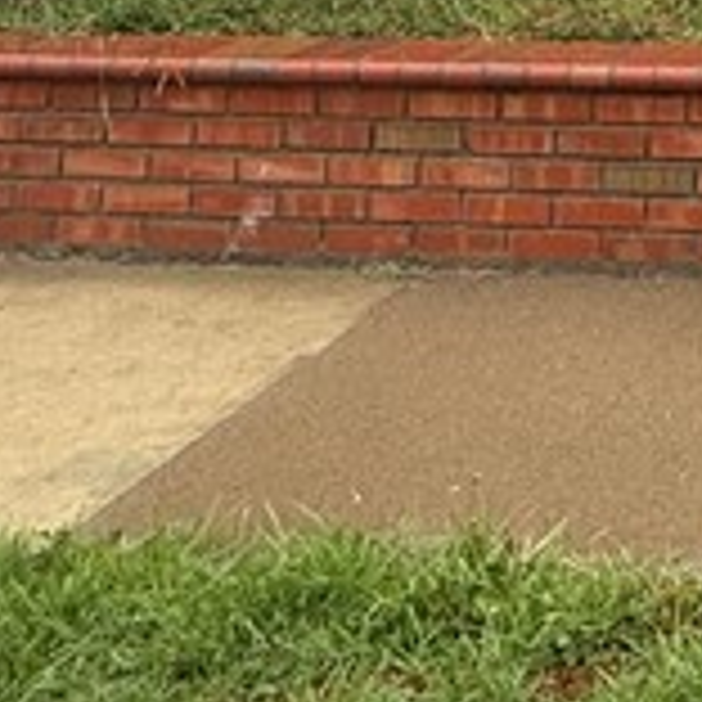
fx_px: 1858
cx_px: 1192
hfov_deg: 17.9
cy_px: -572
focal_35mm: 81
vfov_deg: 17.3
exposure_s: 1/468
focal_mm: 2.22
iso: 50
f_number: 2.2
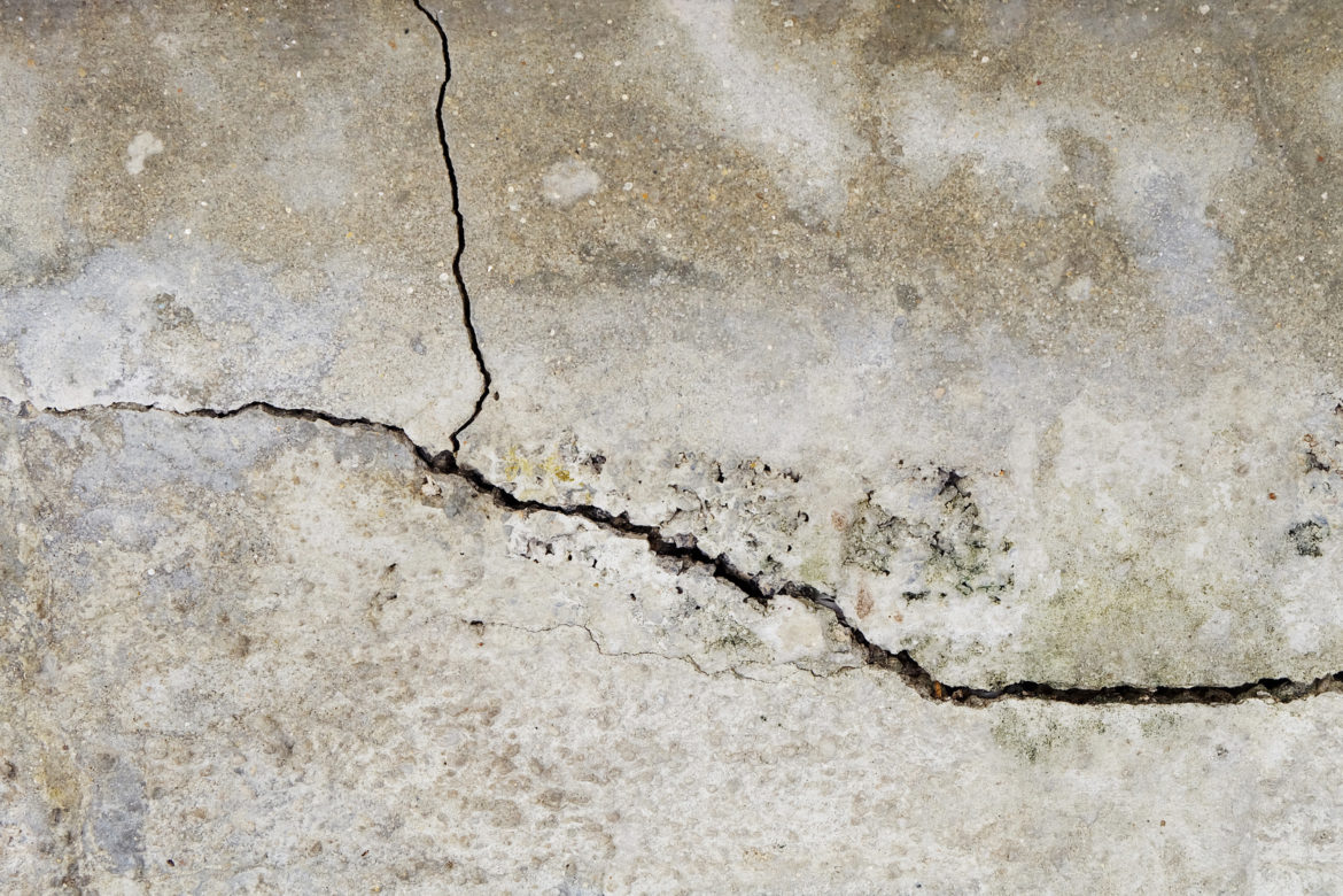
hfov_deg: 40.3
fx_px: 1828
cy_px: 448
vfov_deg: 27.5
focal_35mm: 49
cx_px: 672
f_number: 9
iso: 200
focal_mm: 32.5
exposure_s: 1/50
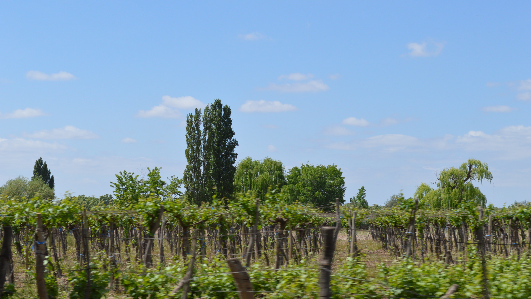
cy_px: 137
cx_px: 265
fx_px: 1218
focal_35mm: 87
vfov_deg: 14.0
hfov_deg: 24.6
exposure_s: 1/250
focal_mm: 55
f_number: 8
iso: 100
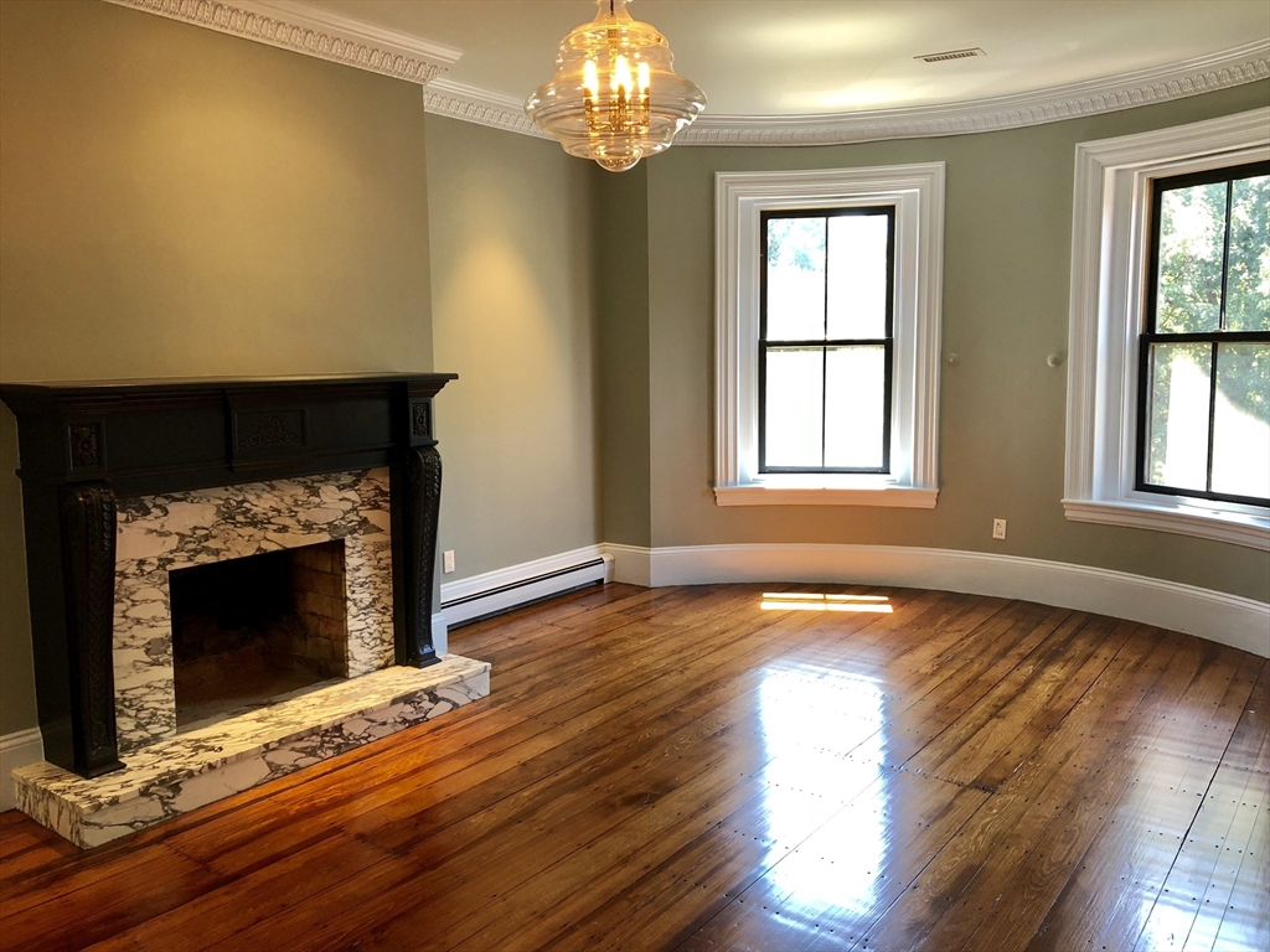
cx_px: 635
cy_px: 476
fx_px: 1027
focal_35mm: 28
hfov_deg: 63.4
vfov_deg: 49.7
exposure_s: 1/20
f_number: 1.8
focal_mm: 4
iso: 40
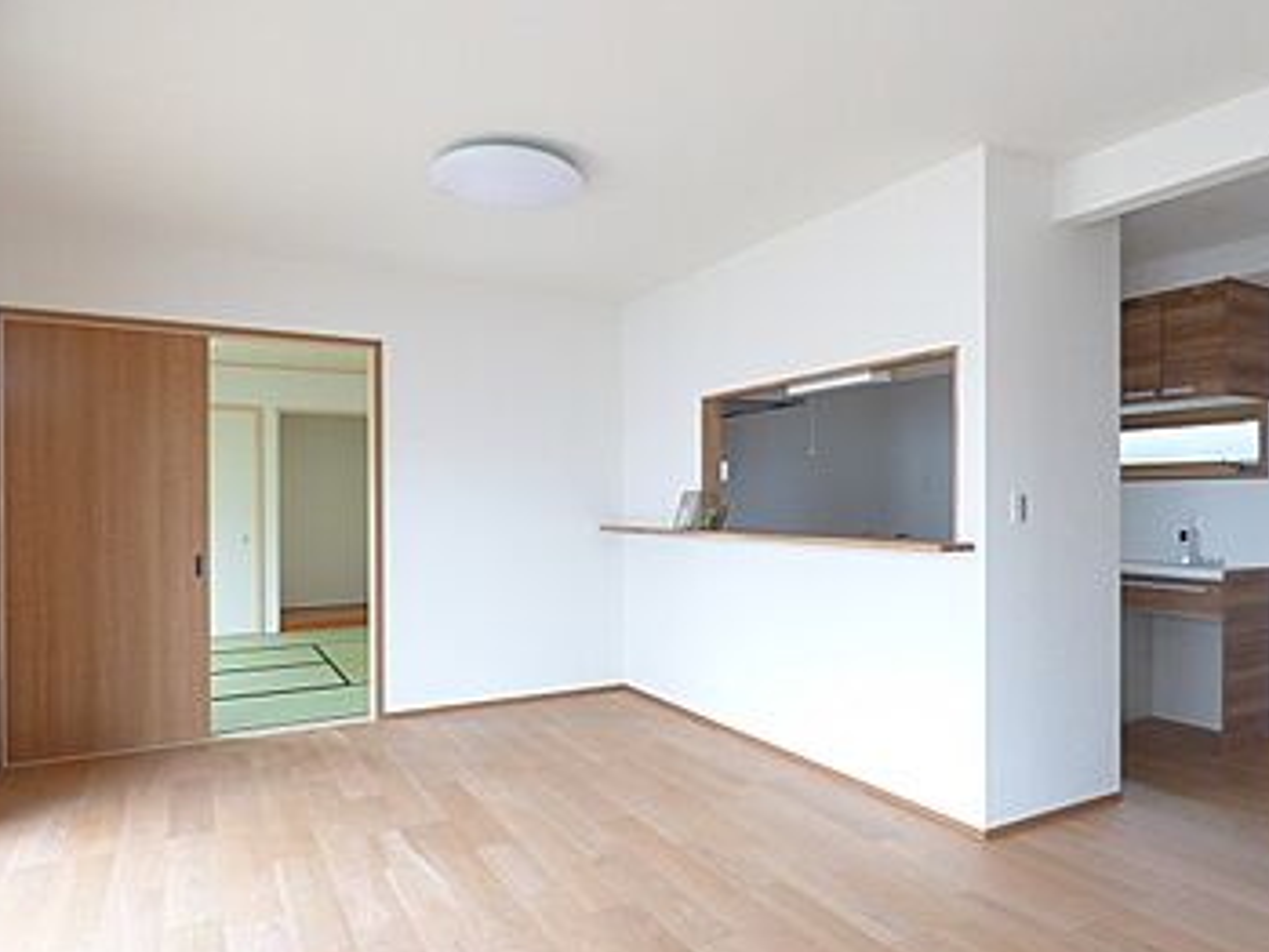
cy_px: 505
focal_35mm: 22
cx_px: 658
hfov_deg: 76.3
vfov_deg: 61.1
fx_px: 807
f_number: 2.8
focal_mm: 3.58
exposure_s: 1/60
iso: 400
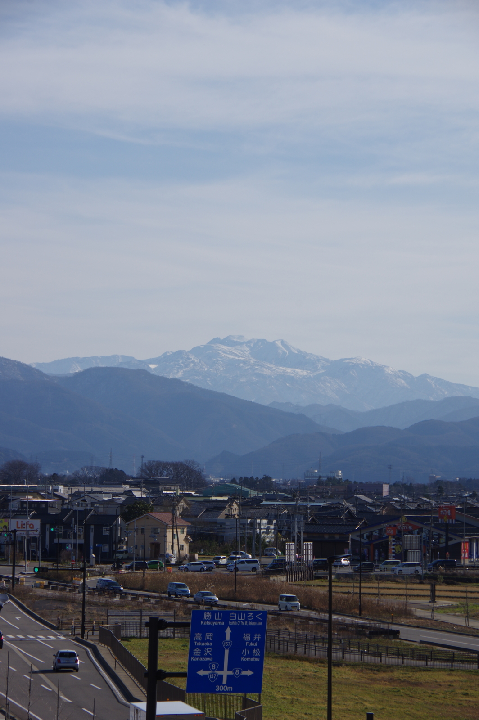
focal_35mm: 132
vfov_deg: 15.5
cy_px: 360
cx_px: 240
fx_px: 2639
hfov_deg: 10.4
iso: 100
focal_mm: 88
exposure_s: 1/250
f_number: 13
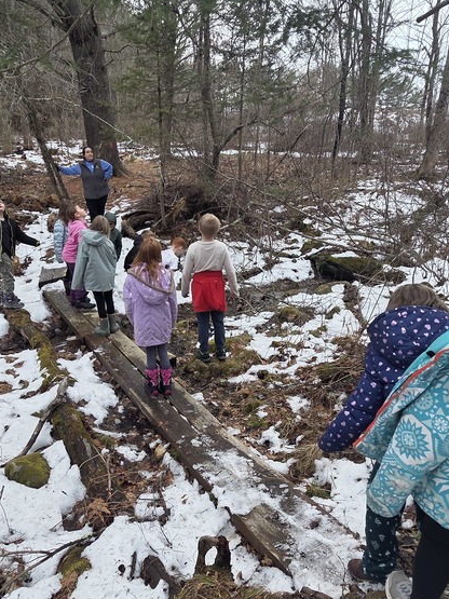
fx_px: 415
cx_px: 219
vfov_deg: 71.1
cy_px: 351
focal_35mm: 24
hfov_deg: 56.8
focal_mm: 2.2
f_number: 2.2
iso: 50
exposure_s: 1/187
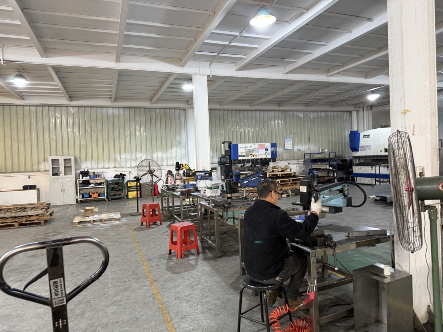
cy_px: 166
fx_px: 307
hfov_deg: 71.6
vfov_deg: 56.8
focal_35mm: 24
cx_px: 222
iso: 250
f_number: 1.78
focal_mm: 6.76
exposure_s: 1/50
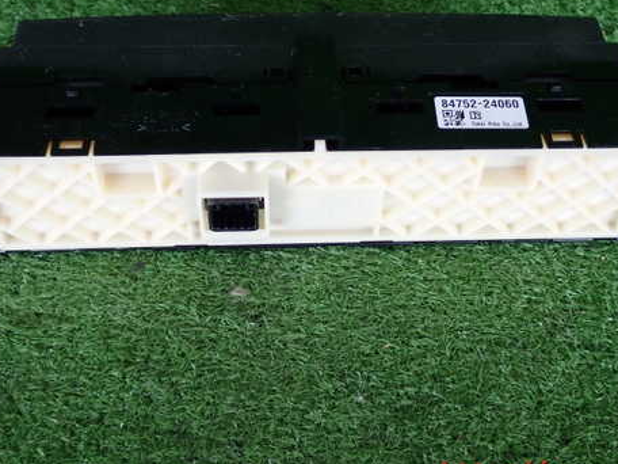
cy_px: 187
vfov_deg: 29.0
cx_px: 342
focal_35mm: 50
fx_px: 893
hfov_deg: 38.1
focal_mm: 6.83
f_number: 2.7
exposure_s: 1/40
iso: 200
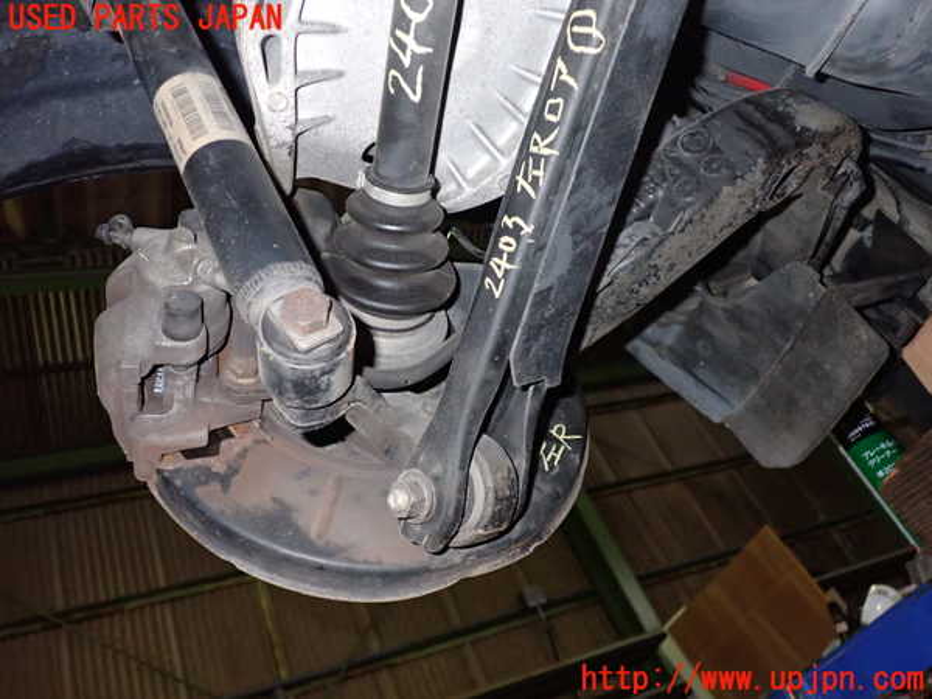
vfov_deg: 46.8
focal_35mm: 30
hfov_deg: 60.0
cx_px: 466
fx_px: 808
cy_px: 350
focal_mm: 5.4
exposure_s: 1/30
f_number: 6.3
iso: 800
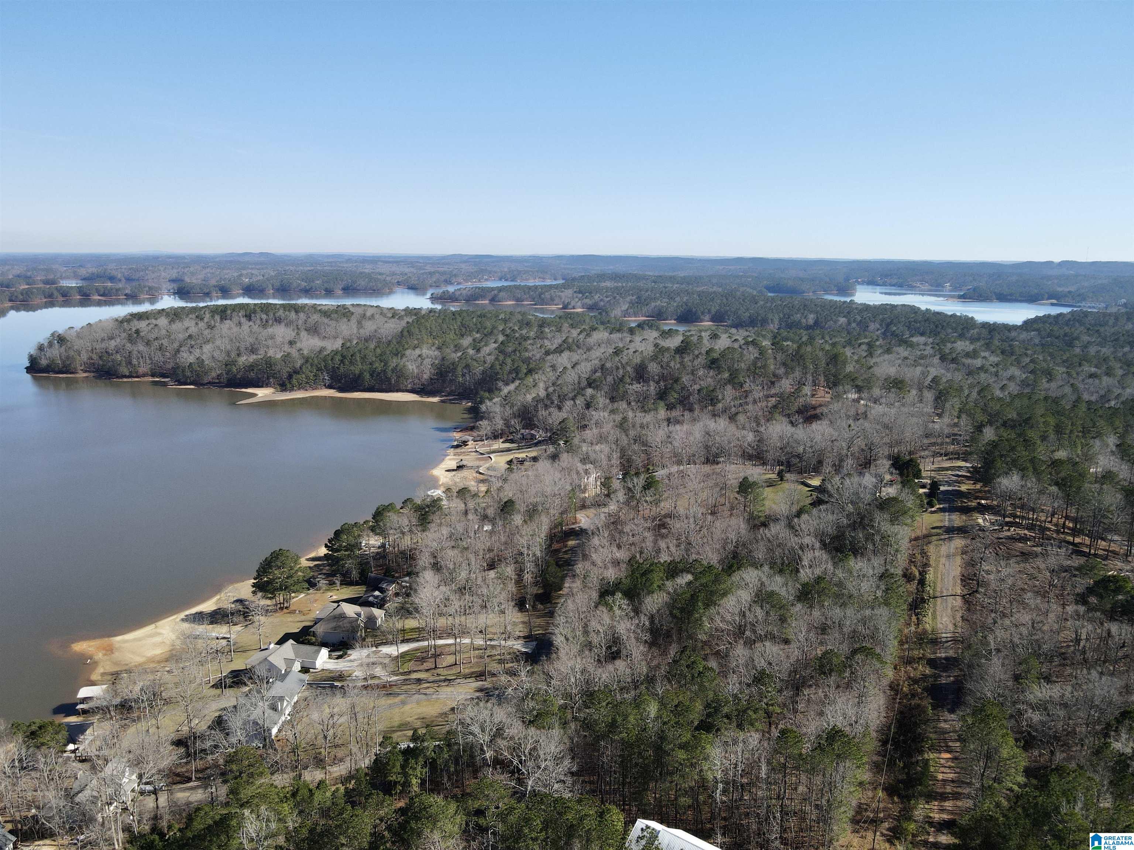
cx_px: 567
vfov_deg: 56.8
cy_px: 425
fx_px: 786
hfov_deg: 71.6
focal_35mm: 24
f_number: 2.8
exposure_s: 1/500
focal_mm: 4.5
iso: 100
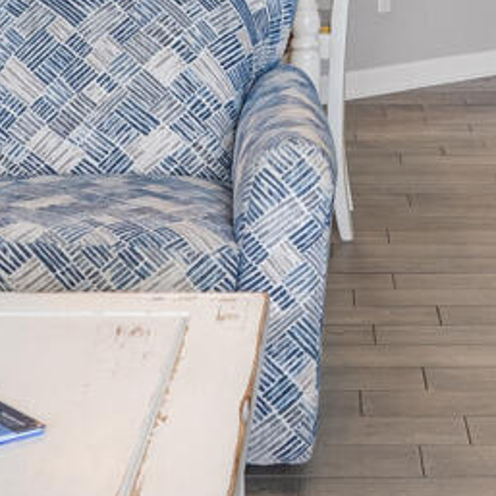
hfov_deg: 16.4
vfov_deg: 15.4
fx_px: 1718
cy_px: -200
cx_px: 313
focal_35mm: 106
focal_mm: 16
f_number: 8
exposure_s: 1/20
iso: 320
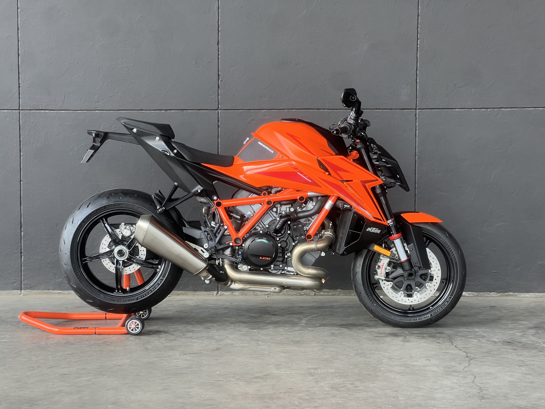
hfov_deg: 25.3
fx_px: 1212
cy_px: 204
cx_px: 272
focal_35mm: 77
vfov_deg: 19.1
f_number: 2.8
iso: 80
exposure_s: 1/99
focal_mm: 9
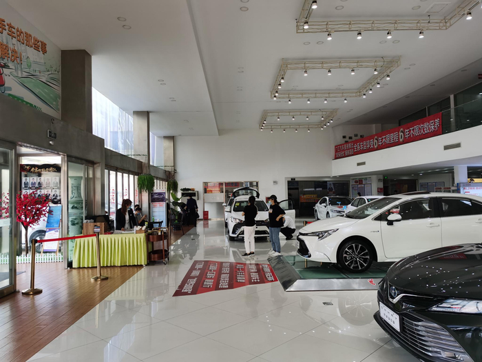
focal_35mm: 27
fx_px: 376
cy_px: 181
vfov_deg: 51.4
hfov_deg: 65.3
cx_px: 241
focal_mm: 5.56
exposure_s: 1/208
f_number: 1.6
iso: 50
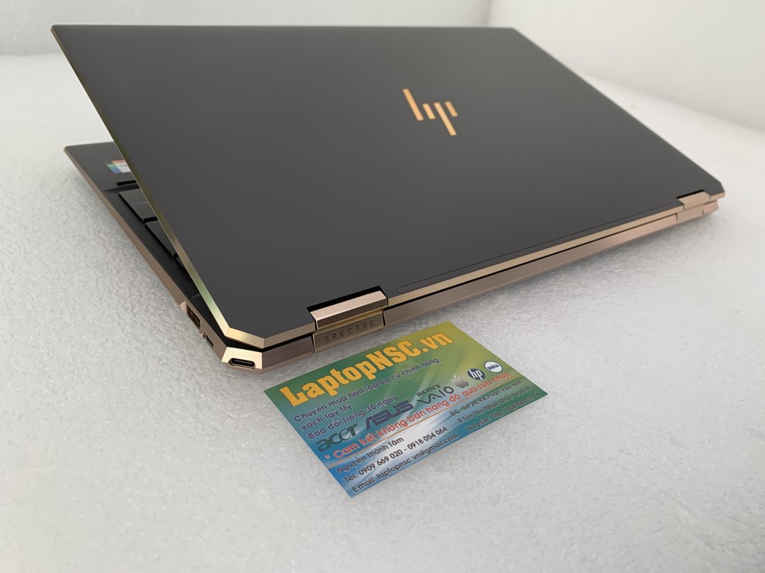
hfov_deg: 67.3
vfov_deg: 53.0
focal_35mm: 26
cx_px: 382
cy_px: 286
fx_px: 574
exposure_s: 1/121
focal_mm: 4.25
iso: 50
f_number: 1.8
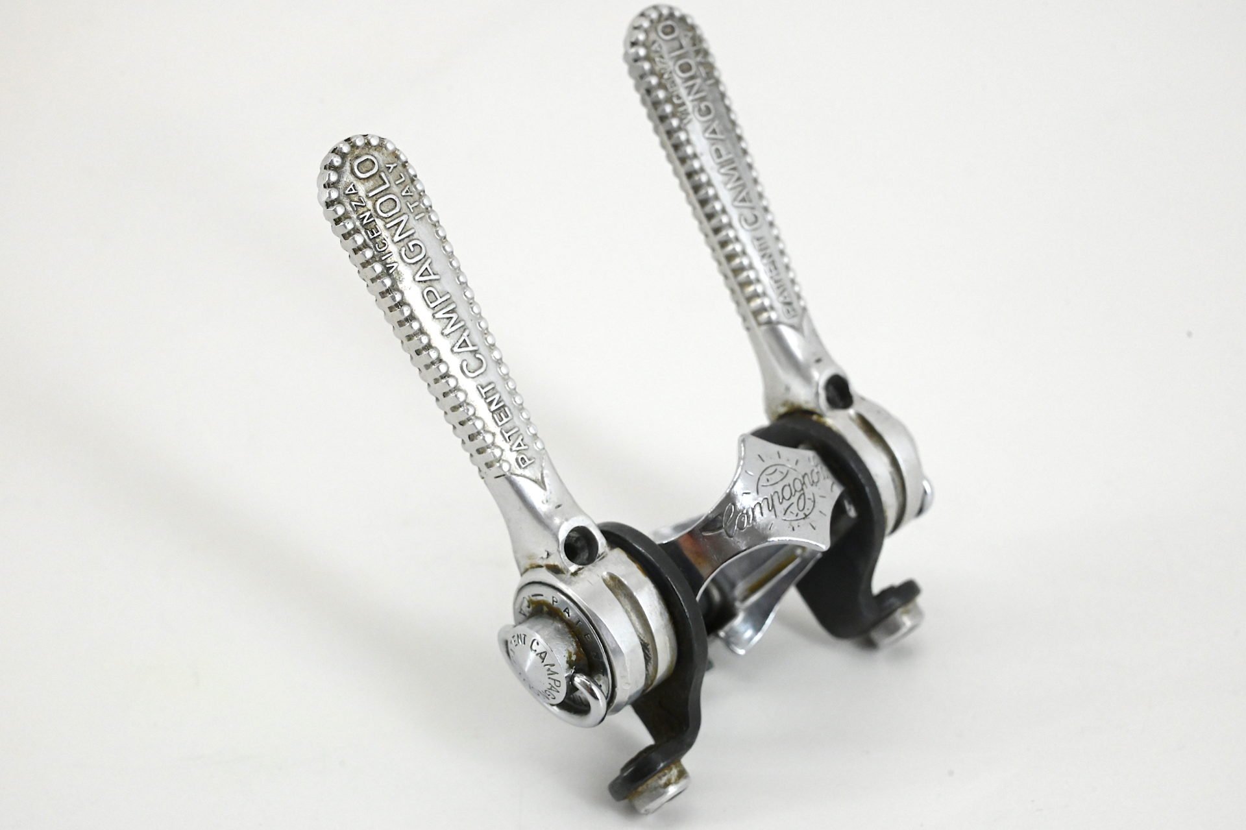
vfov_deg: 19.4
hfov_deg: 28.9
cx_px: 623
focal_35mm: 70
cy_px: 415
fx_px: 2422
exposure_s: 1/400
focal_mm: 70
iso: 6400
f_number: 14
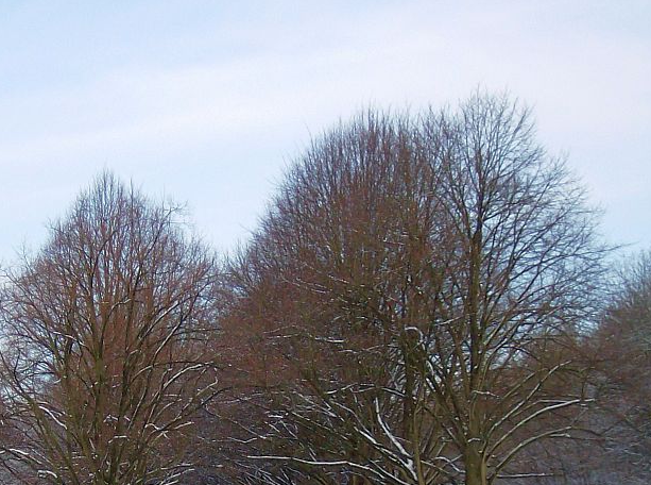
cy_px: 402
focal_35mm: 117
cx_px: 113
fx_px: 2194
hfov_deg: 16.7
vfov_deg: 12.5
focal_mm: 11.6
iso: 100
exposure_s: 1/544
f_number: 3.7
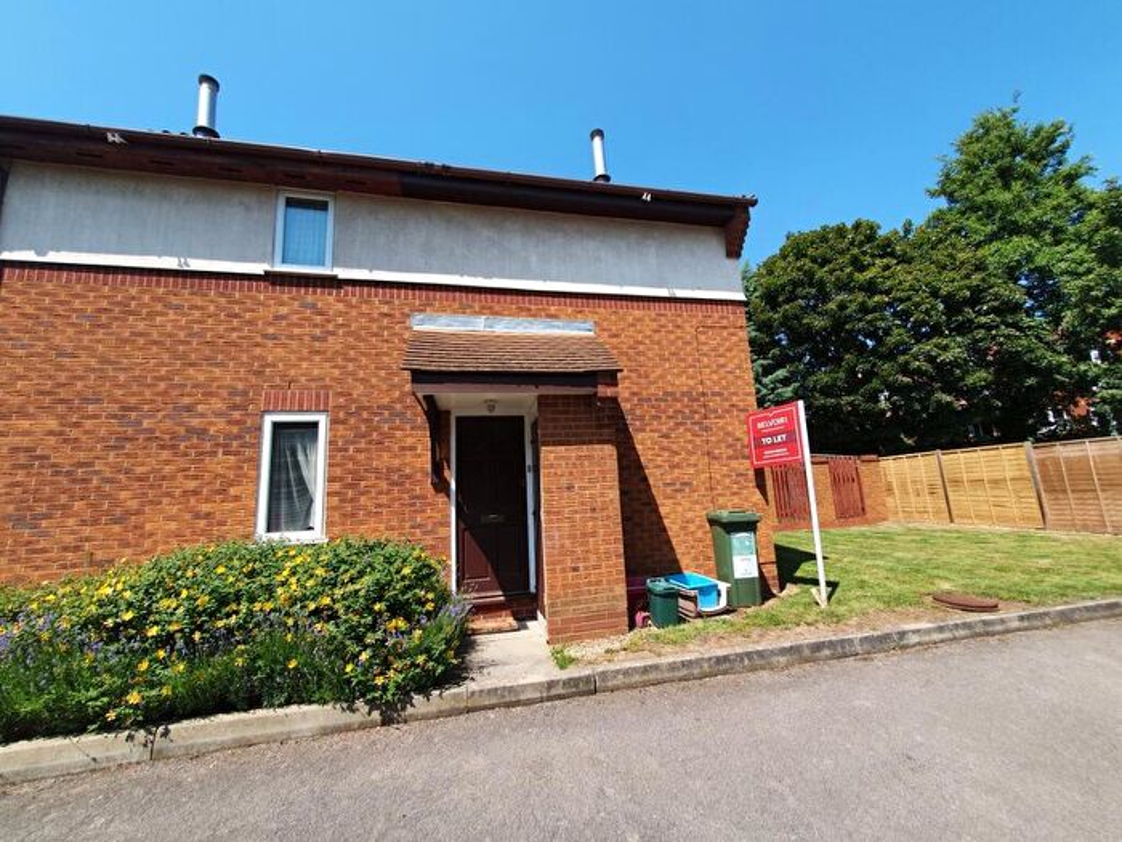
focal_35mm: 13
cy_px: 421
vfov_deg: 89.9
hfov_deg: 106.2
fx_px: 421
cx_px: 561
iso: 50
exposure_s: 1/606
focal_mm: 1.8
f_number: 2.2
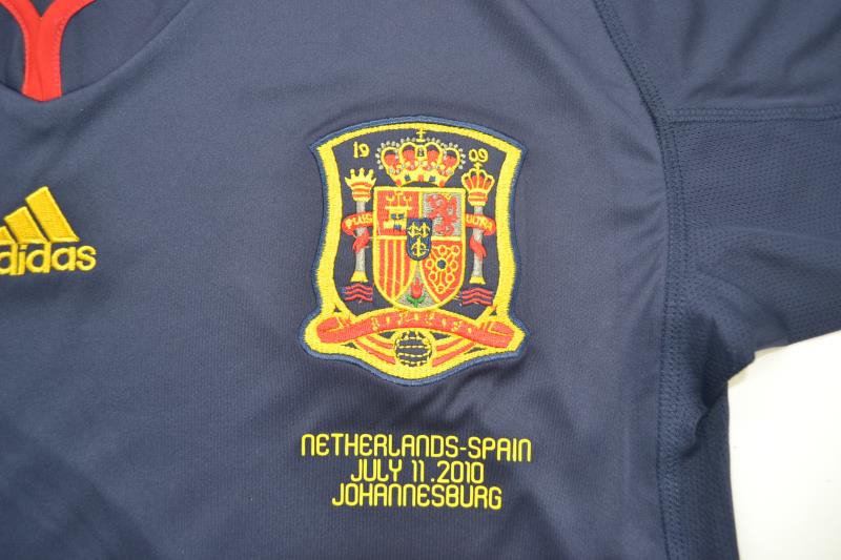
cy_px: 280
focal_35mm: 30
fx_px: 701
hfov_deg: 61.9
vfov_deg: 43.6
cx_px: 420
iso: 200
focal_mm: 20
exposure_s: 1/60
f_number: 3.8
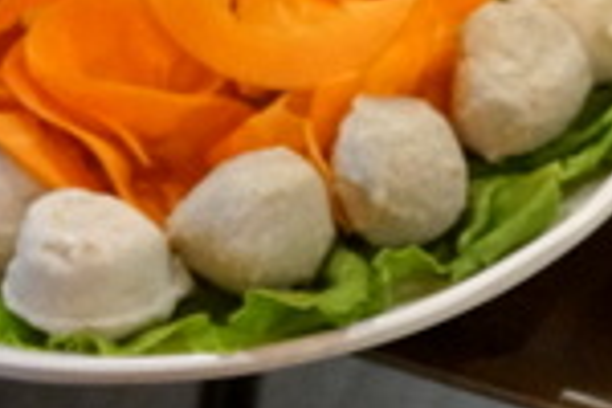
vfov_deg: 10.2
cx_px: 1085
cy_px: 108
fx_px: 2280
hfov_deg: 13.7
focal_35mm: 134
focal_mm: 21
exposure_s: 1/50
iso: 3200
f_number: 4
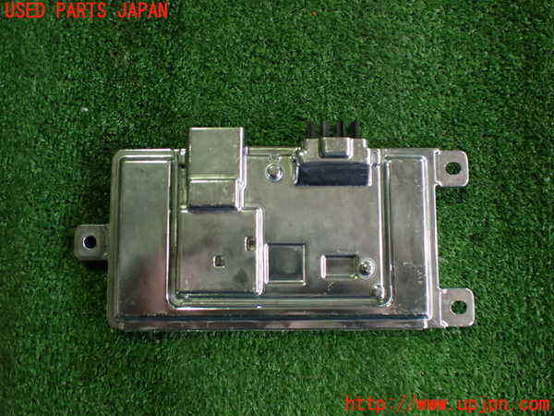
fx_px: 480
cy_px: 208
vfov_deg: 46.8
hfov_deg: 60.0
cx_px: 277
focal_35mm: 30
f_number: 2.3
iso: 640
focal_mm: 5.4
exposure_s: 1/125
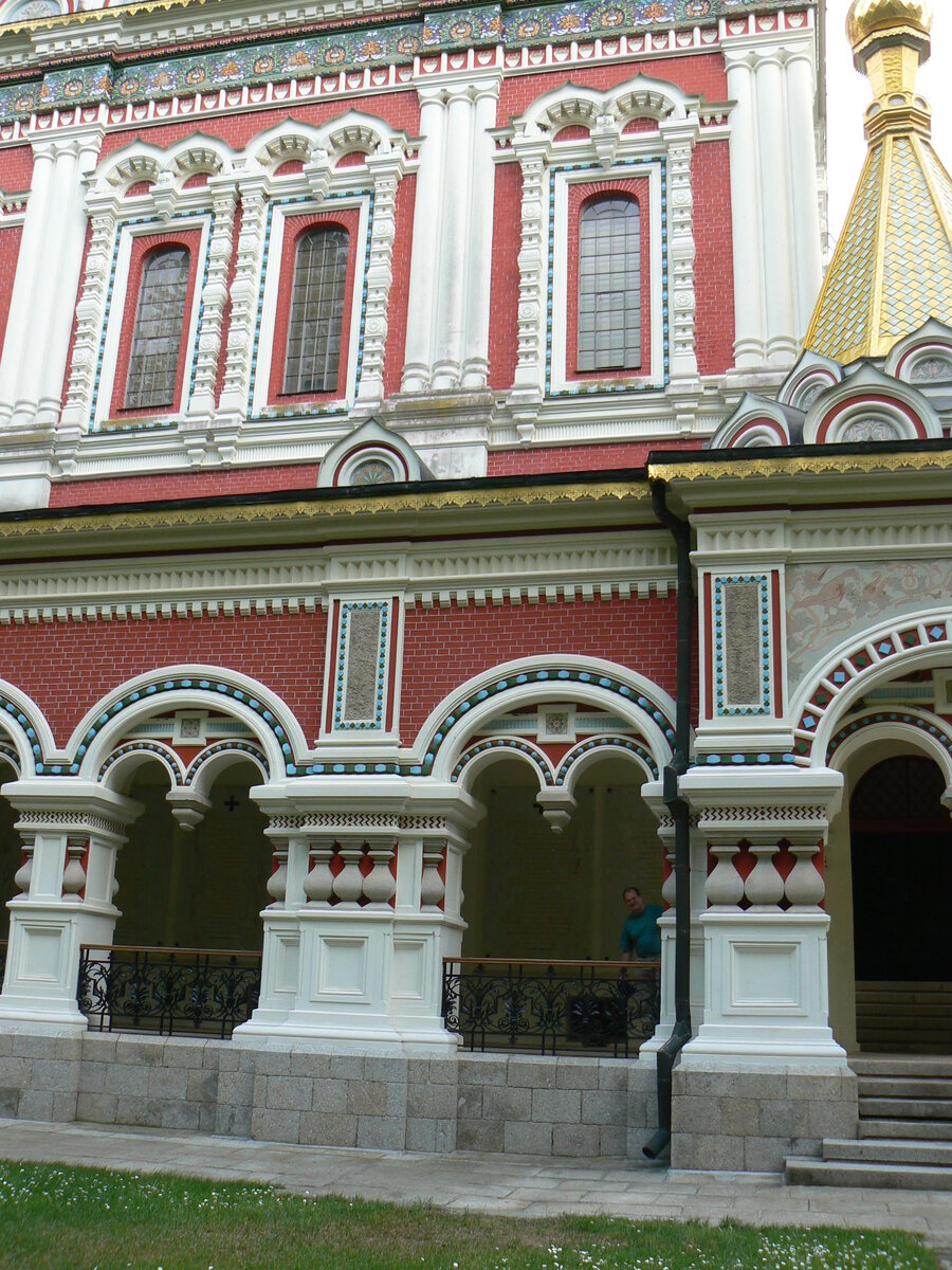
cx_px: 476
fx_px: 1320
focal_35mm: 36
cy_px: 635
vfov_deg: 51.4
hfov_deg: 39.7
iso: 80
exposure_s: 1/100
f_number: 4.5
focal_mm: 6
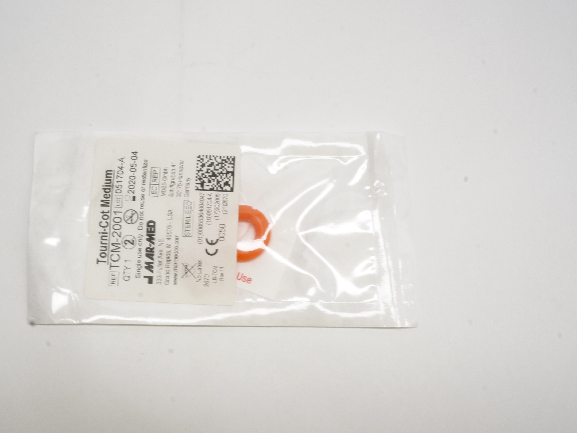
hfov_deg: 40.2
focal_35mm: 47
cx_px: 222
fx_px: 783
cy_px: 217
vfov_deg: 30.9
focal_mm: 22
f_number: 25
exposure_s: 1/10
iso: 800
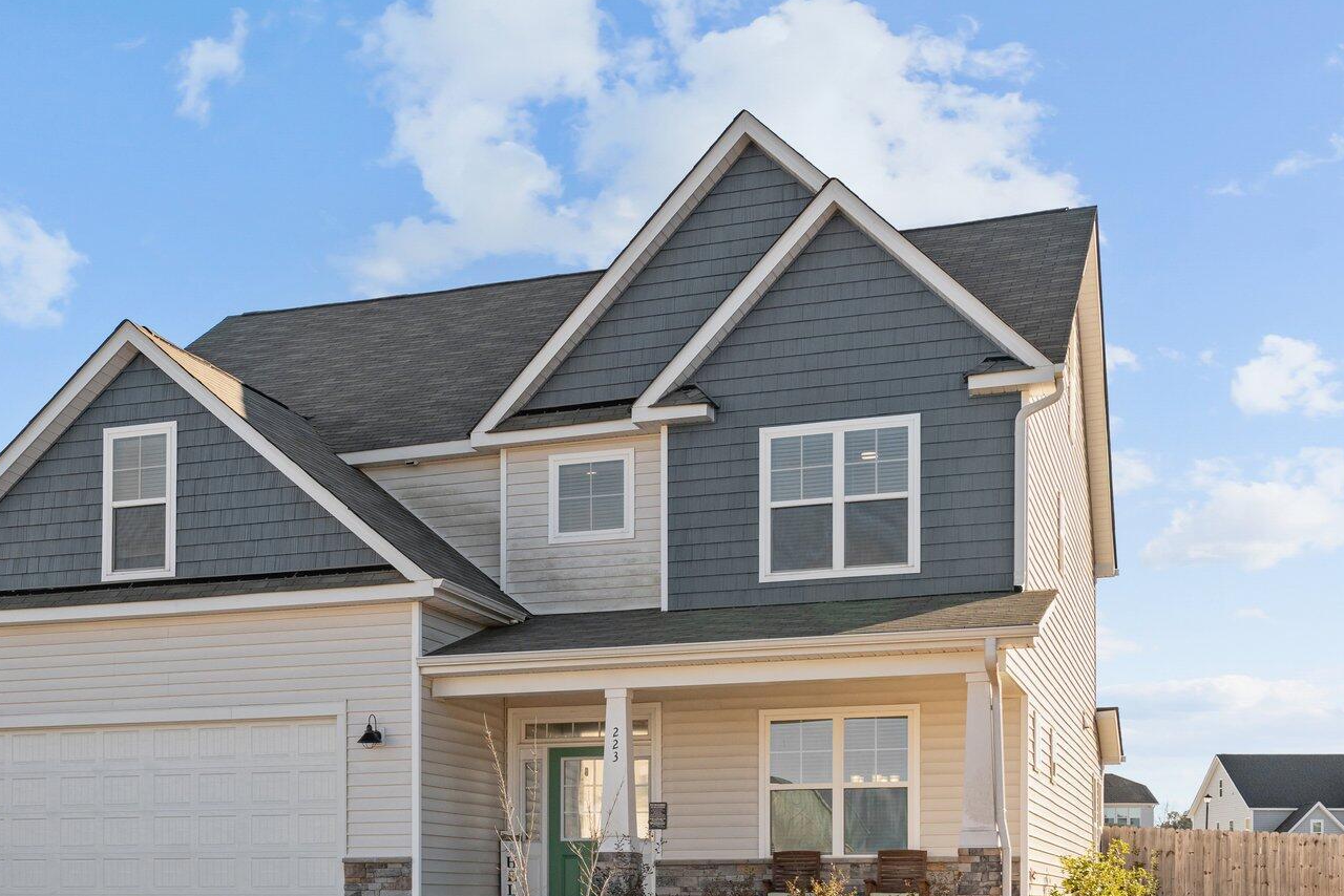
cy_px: 713
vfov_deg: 27.5
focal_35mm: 48
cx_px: 497
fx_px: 1792
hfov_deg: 40.8
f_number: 8
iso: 320
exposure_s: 1/320
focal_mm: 30
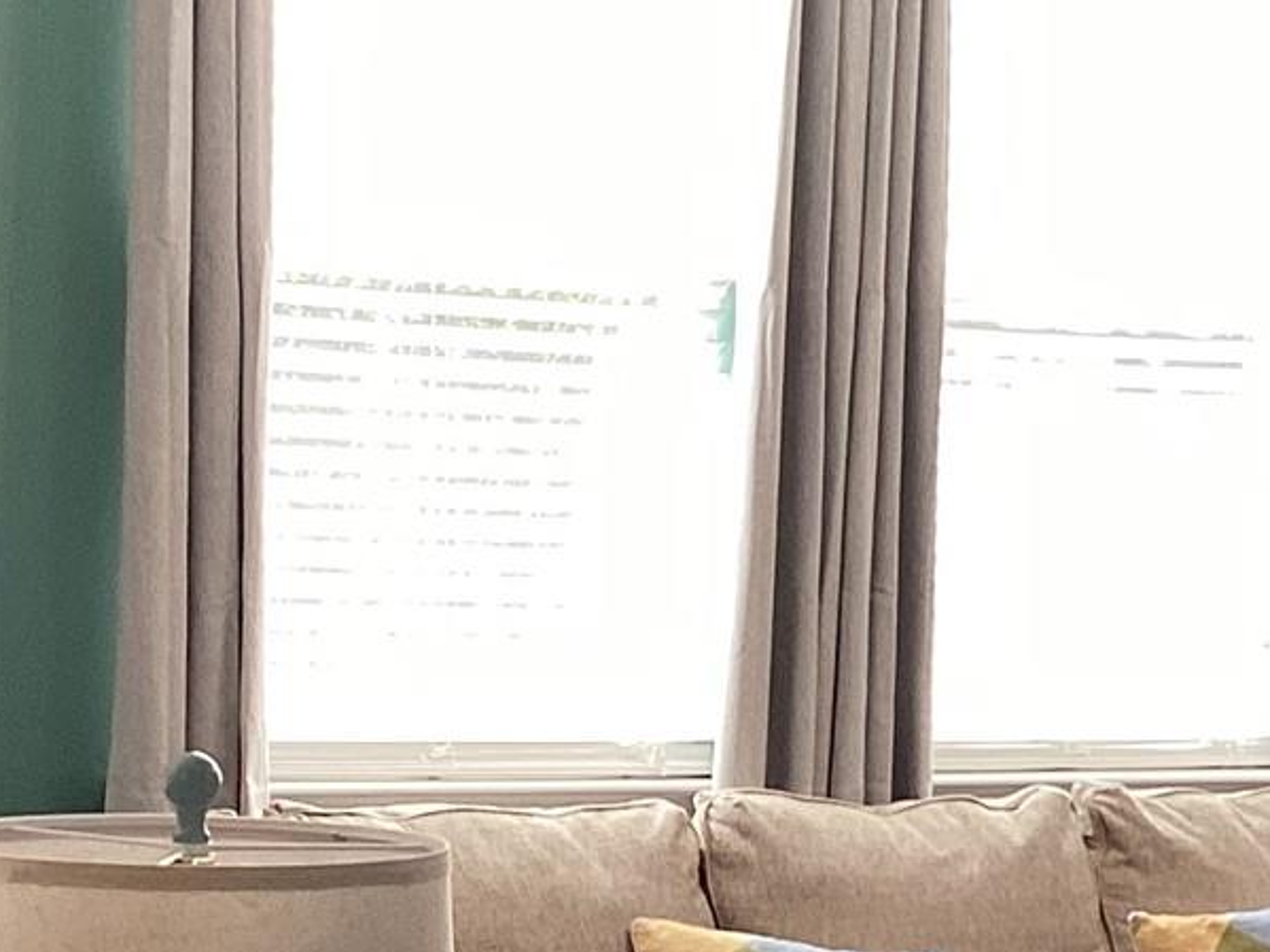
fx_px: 3888
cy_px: 1001
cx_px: 903
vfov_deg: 13.7
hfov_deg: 18.5
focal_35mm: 106
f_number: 2.4
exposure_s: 1/50
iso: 64
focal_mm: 3.3
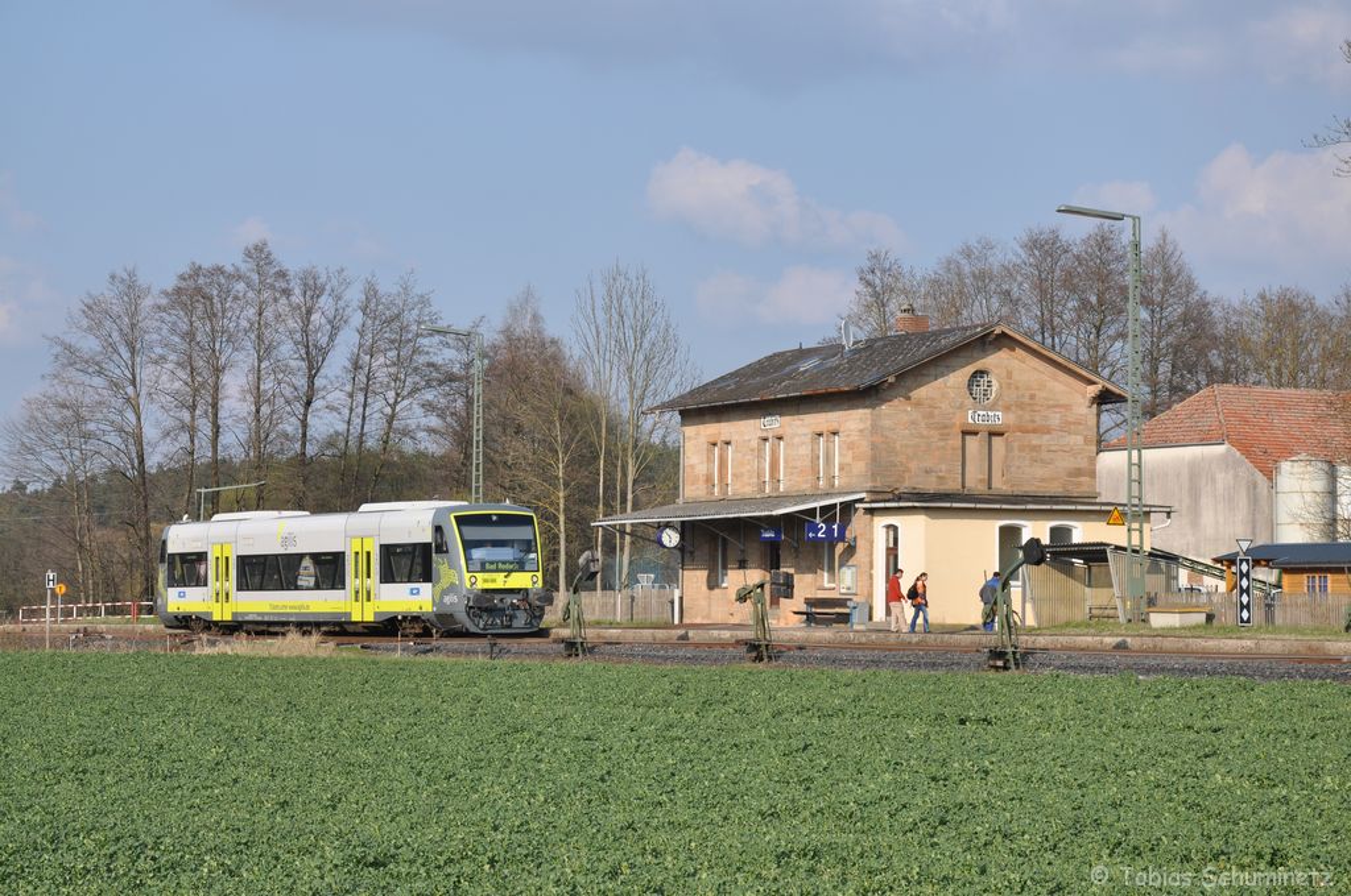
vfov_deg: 14.7
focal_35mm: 93
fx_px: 3486
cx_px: 676
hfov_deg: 21.9
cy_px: 448
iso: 250
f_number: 9
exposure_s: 1/500
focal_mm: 62
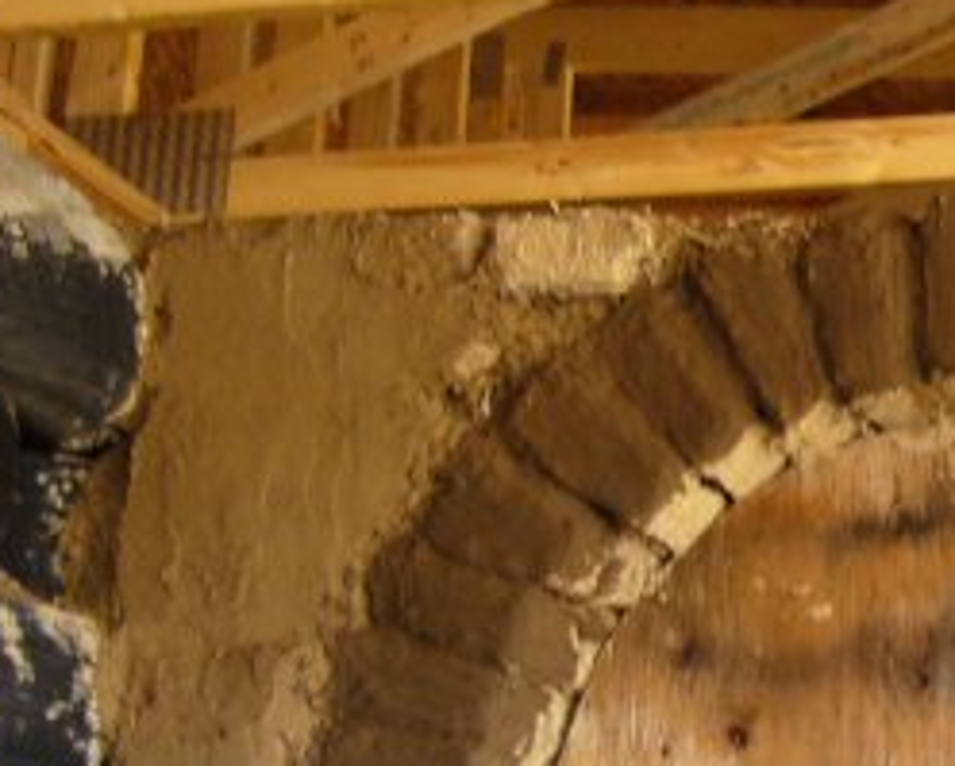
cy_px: 504
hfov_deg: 20.9
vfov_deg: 17.5
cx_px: 990
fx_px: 2490
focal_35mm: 88
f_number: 2.8
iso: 200
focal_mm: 5.8
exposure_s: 1/13
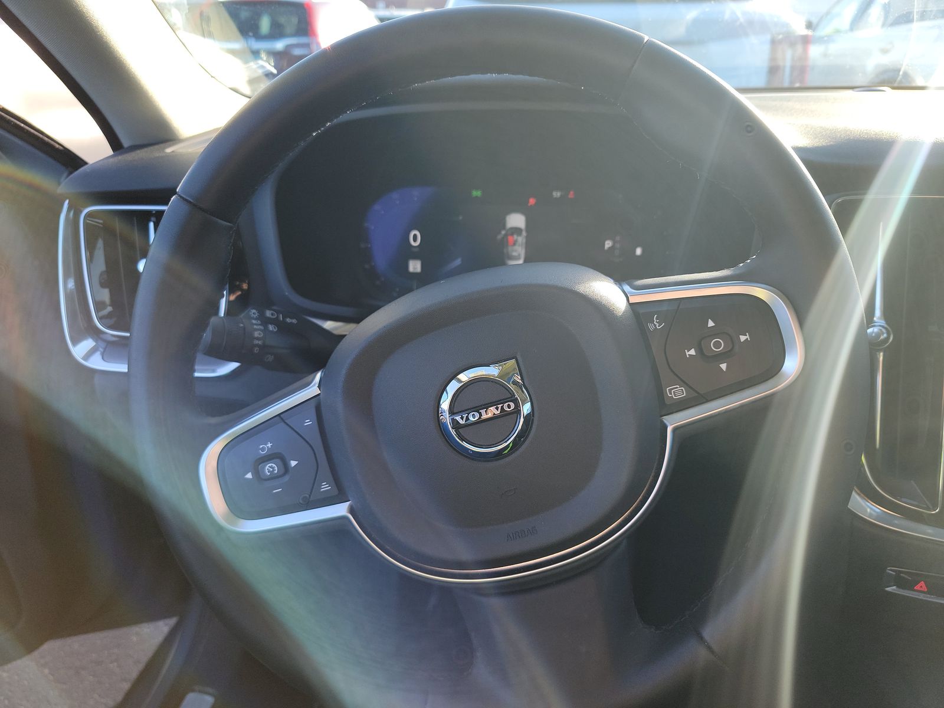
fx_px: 654
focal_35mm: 24
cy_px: 354
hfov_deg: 71.6
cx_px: 472
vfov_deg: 56.8
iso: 54
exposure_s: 1/119
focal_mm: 6.7
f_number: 1.8
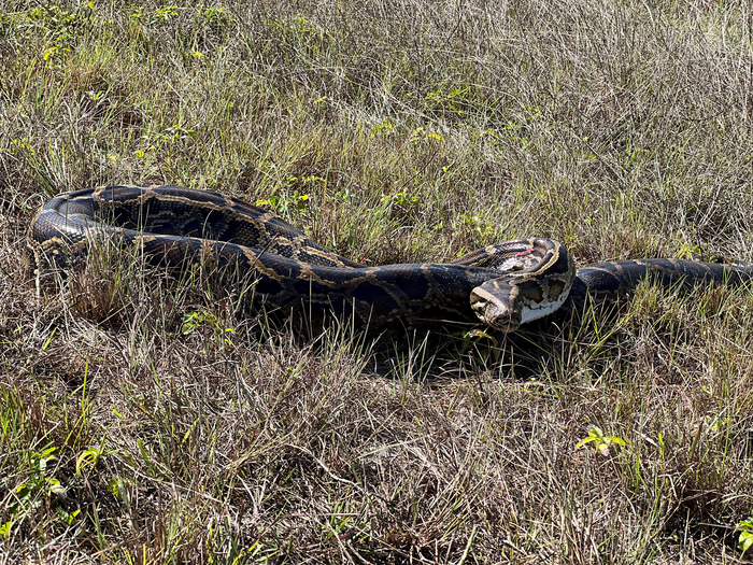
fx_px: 1675
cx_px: 376
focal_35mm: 77
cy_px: 282
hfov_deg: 25.3
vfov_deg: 19.1
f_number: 2.8
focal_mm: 9
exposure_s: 1/401
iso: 32
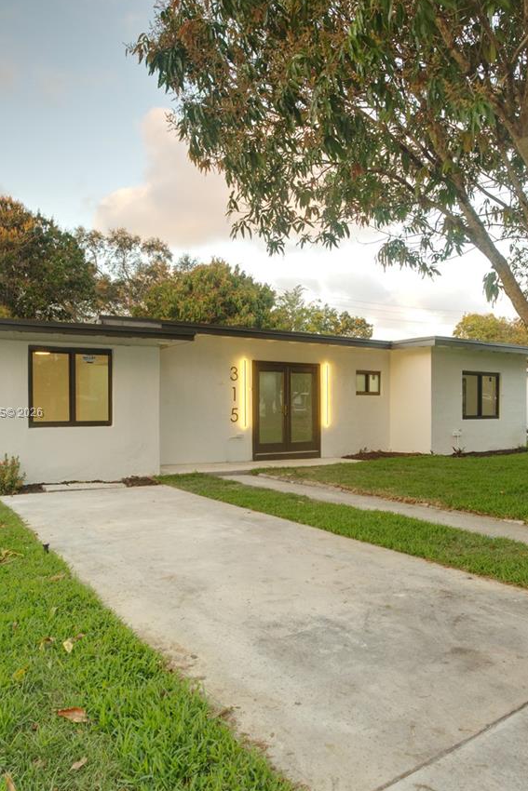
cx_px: 267
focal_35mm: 24
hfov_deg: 53.2
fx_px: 528
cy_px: 413
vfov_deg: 73.7
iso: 6400
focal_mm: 17
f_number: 8
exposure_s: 1/60
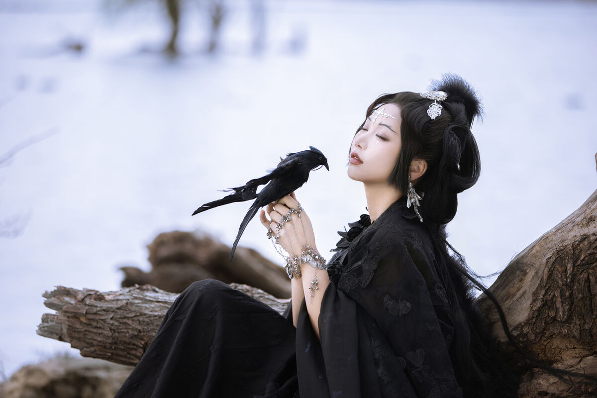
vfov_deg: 10.2
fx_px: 2239
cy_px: 199
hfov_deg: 15.2
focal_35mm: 135
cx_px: 298
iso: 125
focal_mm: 135
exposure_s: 1/400
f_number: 2.8
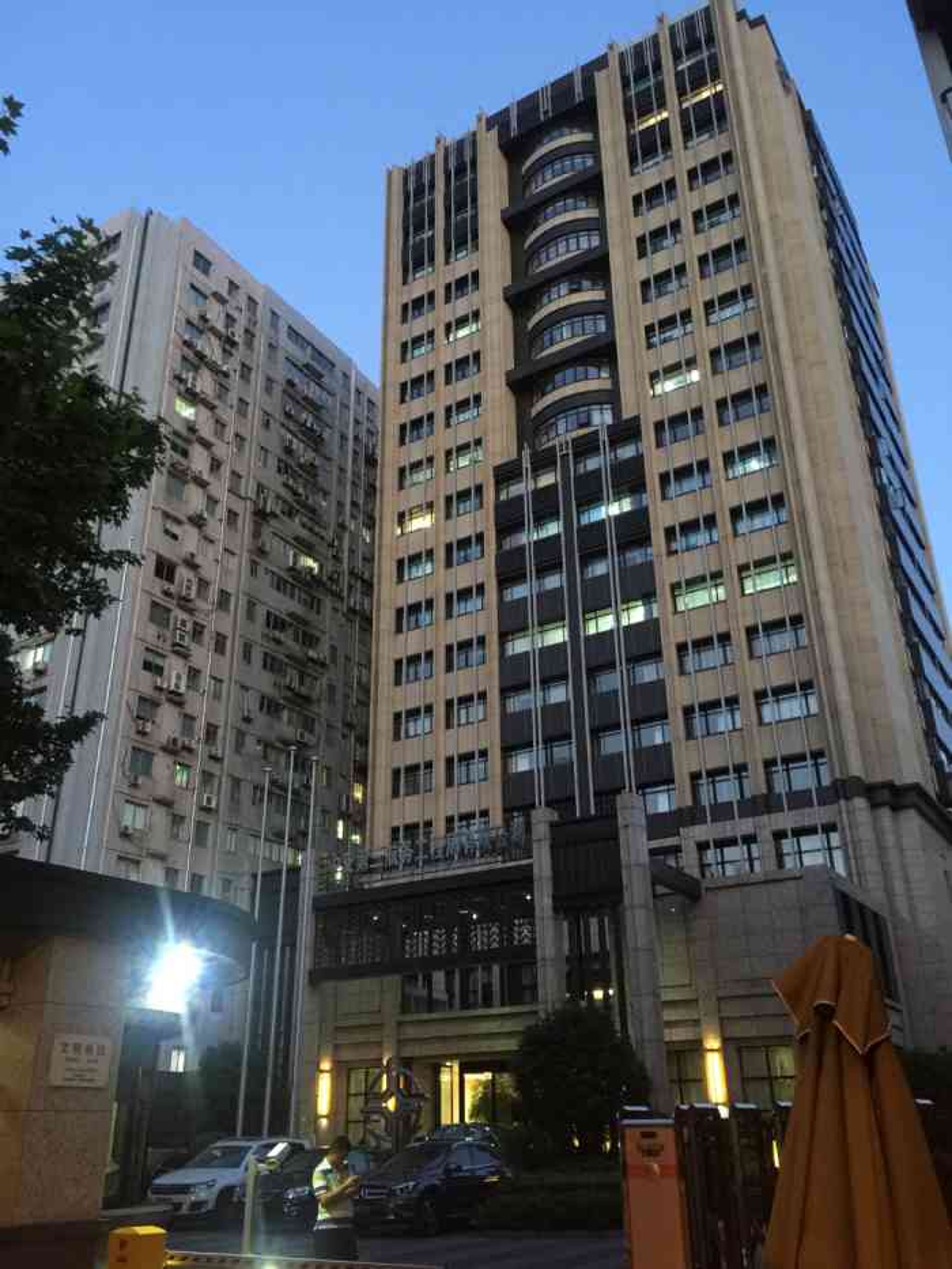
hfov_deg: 48.2
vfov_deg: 61.7
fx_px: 1063
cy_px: 634
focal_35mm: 29
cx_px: 476
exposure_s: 1/8
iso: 125
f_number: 2.2
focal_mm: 4.15
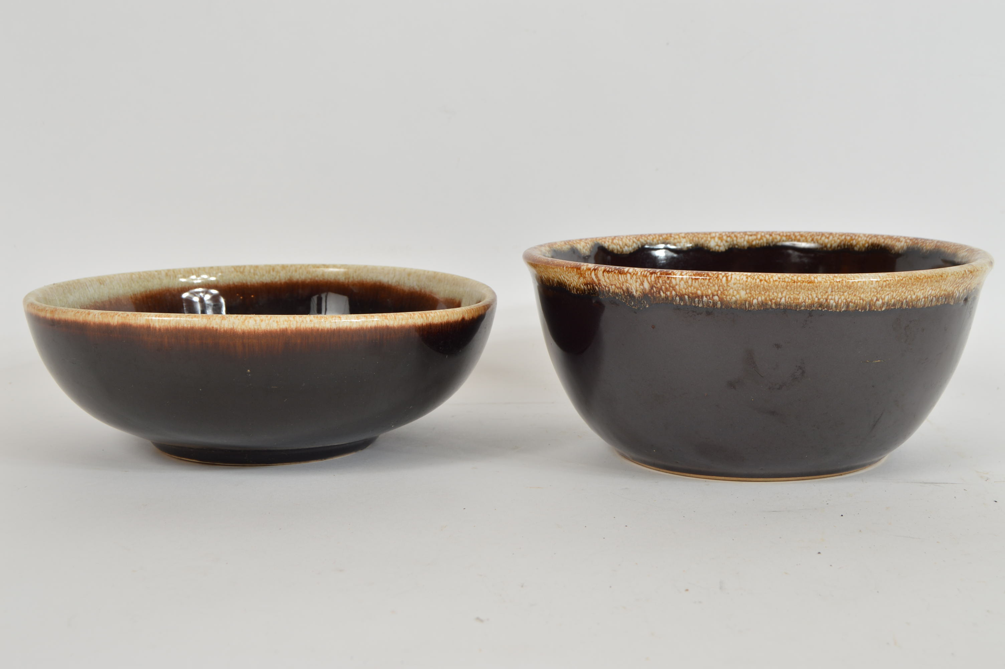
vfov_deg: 28.0
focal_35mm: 48
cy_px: 334
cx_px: 502
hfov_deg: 41.1
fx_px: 1339
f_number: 9
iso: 100
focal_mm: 32
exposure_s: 1/80
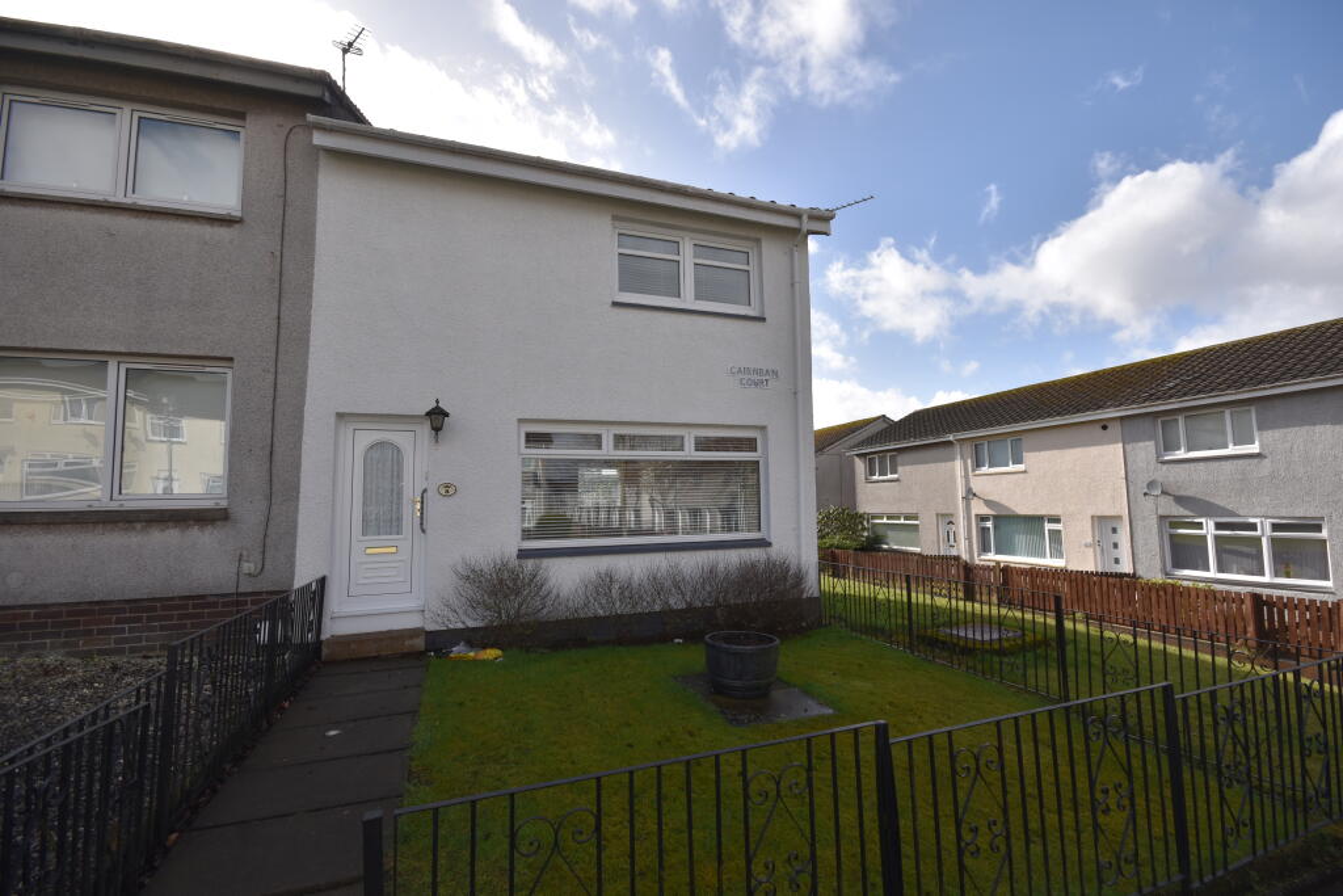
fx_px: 560
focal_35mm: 15
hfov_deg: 100.4
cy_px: 448
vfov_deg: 77.3
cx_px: 672
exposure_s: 1/200
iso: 100
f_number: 8
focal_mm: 10
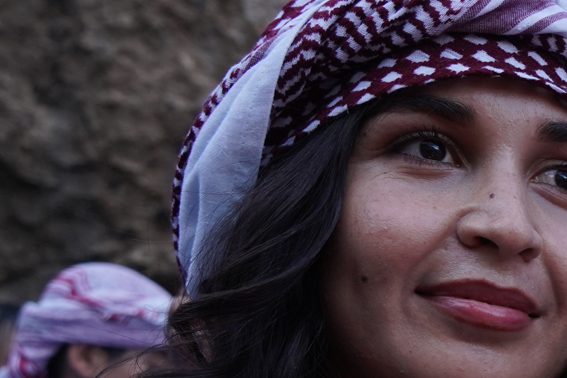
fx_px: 1354
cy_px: 500
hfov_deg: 20.6
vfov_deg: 15.1
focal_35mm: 86
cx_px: 822
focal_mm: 24
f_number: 4.5
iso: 500
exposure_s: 1/400
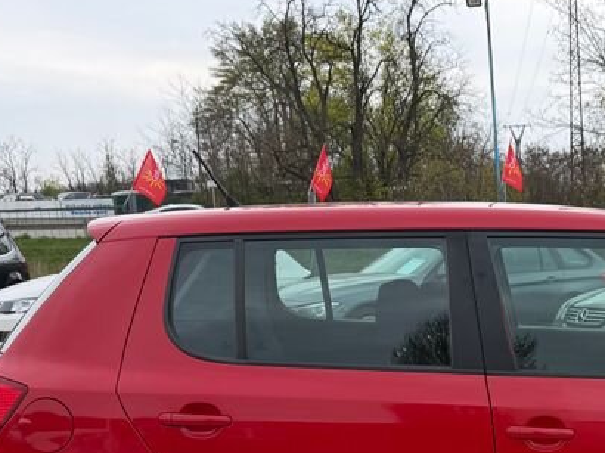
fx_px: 1048
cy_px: 452
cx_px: 570
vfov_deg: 23.4
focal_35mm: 60
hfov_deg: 30.5
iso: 100
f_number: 1.78
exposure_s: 1/943
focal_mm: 6.76
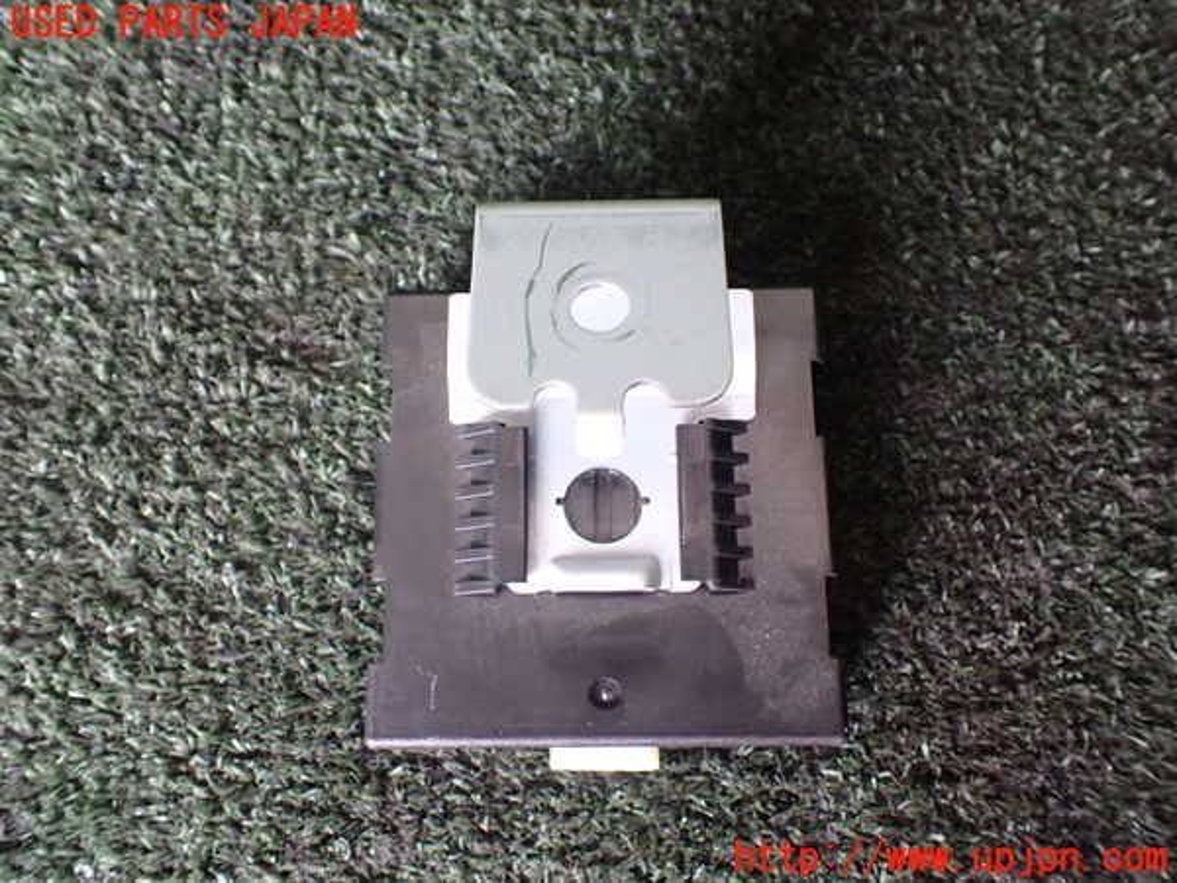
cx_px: 588
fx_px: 1020
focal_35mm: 30
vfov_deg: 46.8
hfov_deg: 60.0
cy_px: 442
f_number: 2.3
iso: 800
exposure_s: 1/80
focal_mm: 5.4
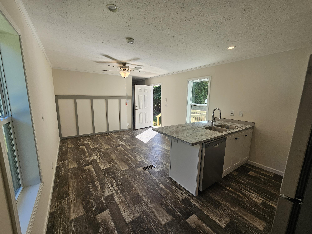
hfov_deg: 106.2
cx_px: 156
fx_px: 117
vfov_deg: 89.9
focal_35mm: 13
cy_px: 117
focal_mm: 2.2
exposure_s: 1/147
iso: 50
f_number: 2.2
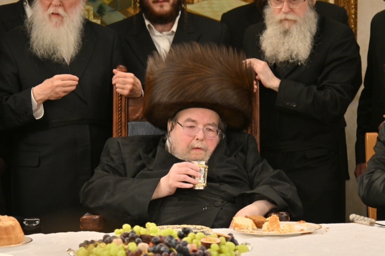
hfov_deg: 14.5
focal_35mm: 142
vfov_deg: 9.7
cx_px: 192
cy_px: 128
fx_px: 1518
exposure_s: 1/250
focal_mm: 95
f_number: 4
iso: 1000
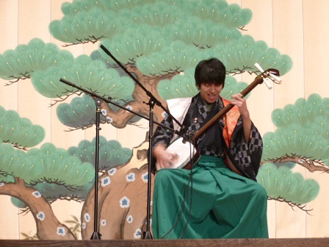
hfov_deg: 18.4
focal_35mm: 107
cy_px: 124
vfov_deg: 13.8
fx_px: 1017
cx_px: 164
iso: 400
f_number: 5.4
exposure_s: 1/13
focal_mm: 19.1
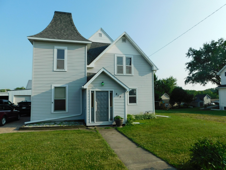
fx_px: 150
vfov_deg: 58.9
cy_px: 85
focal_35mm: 23
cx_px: 113
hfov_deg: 73.9
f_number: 6
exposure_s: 1/400
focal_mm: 4
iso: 125
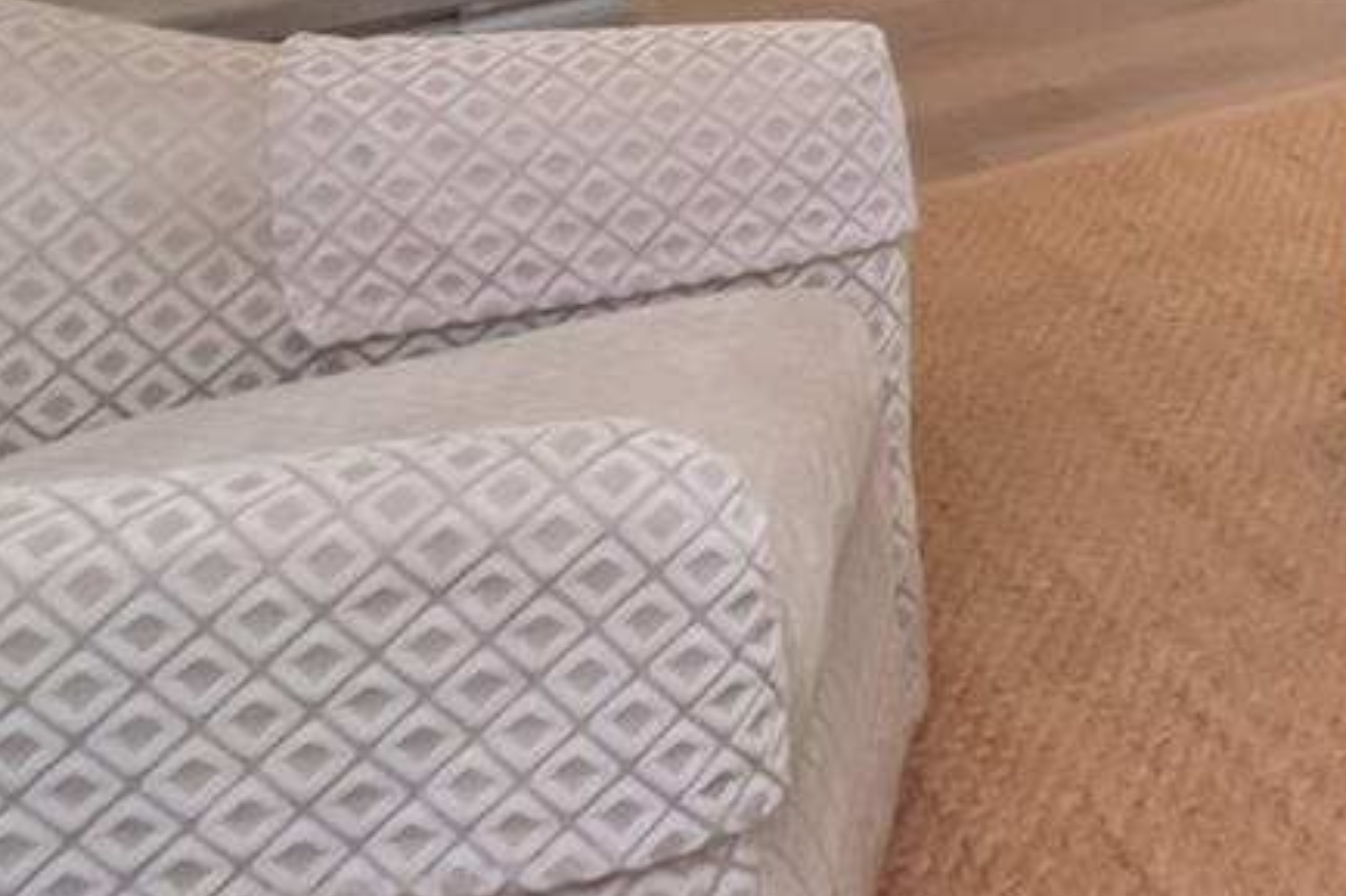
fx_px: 2274
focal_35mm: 61
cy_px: -701
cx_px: 2317
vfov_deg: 18.0
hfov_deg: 22.4
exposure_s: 1/80
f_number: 9
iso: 1250
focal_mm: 11
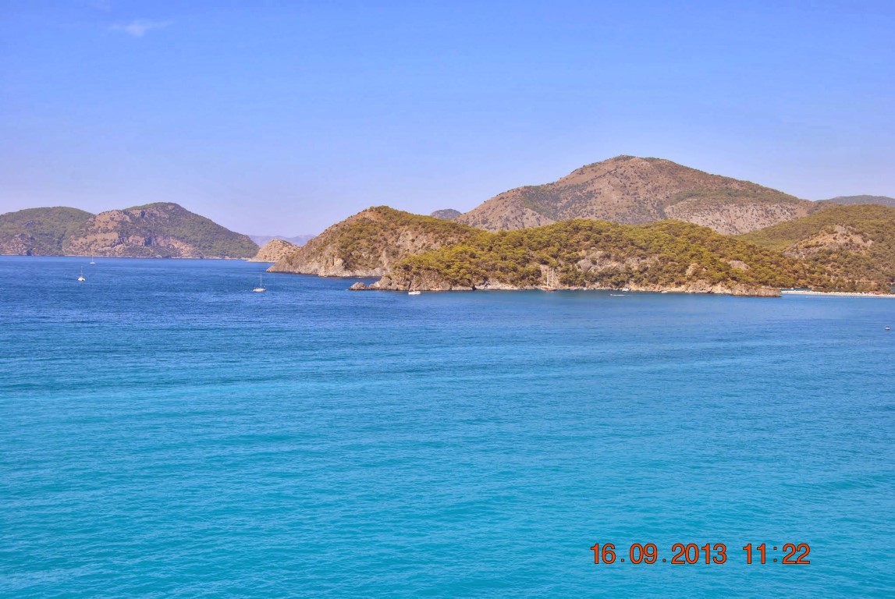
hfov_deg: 41.1
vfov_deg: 28.2
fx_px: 1195
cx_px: 448
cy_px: 300
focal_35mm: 48
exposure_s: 1/250
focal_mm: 32
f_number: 8
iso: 100
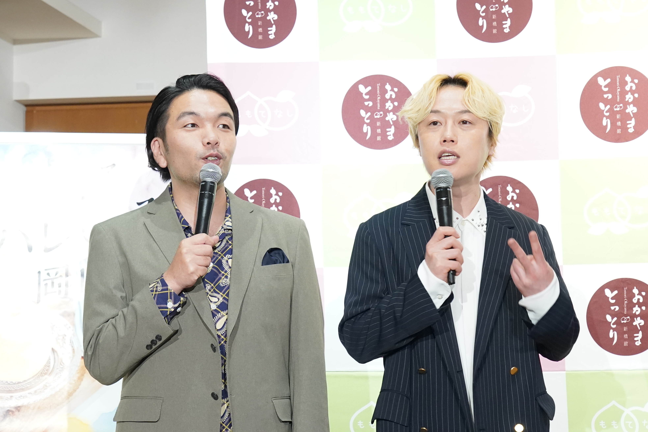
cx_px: 324
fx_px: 1890
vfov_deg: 13.0
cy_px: 216
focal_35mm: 105
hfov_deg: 19.5
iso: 5000
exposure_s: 1/160
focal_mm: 70
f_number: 6.3
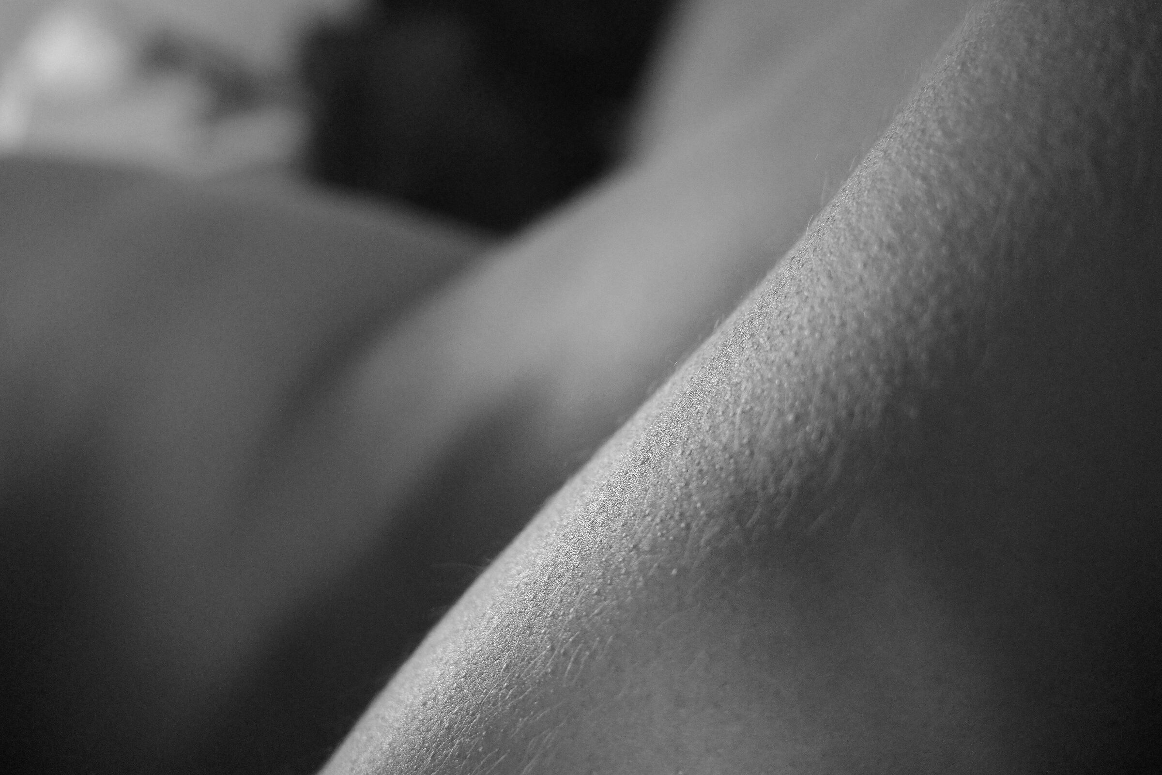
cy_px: 388
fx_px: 1291
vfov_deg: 33.4
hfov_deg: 48.5
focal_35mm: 40
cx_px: 581
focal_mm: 26
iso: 3200
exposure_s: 1/40
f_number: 2.8
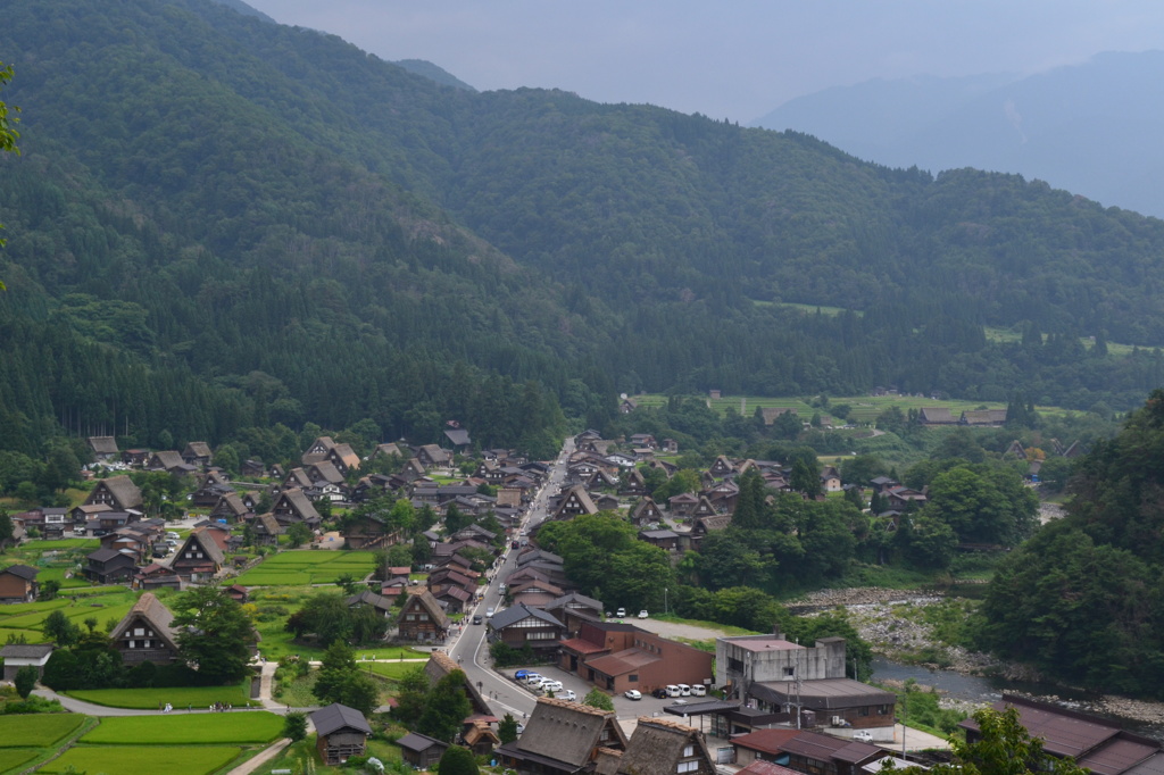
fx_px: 1745
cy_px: 388
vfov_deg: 25.0
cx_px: 582
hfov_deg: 36.9
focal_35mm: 54
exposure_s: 1/200
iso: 400
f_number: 10
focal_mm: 36
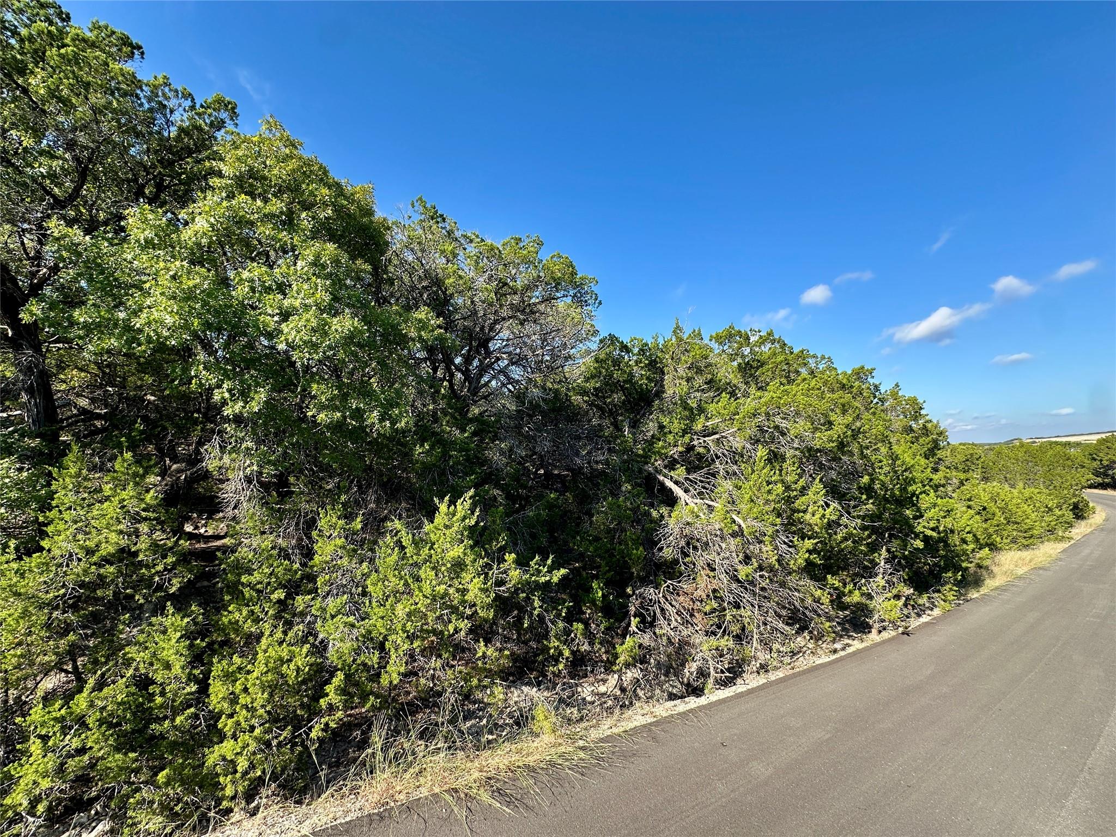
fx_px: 451
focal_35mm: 14
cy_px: 418
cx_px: 558
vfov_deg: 85.7
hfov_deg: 102.1
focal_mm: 2.22
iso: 40
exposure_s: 1/636
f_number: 2.2
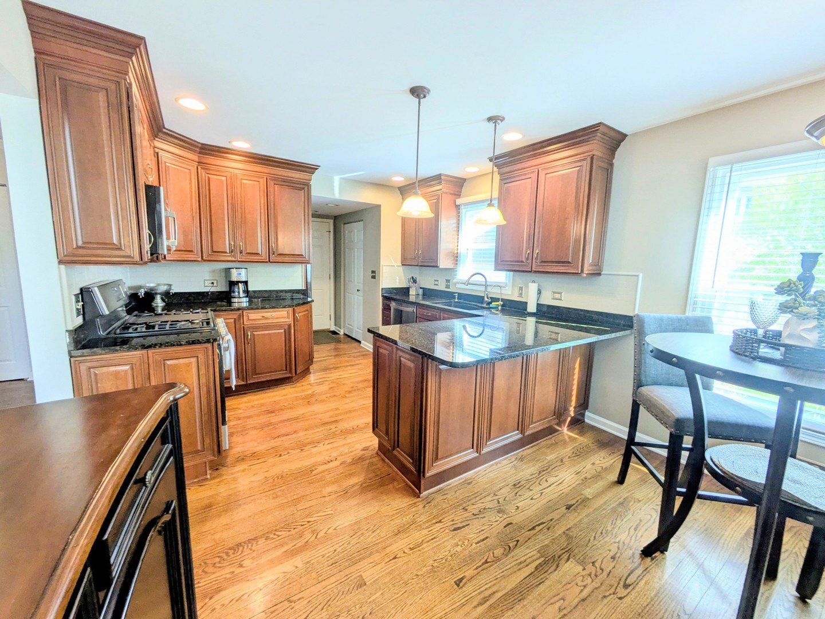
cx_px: 412
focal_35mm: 14
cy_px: 310
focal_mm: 1.83
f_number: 2.2
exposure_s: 1/40
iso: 42
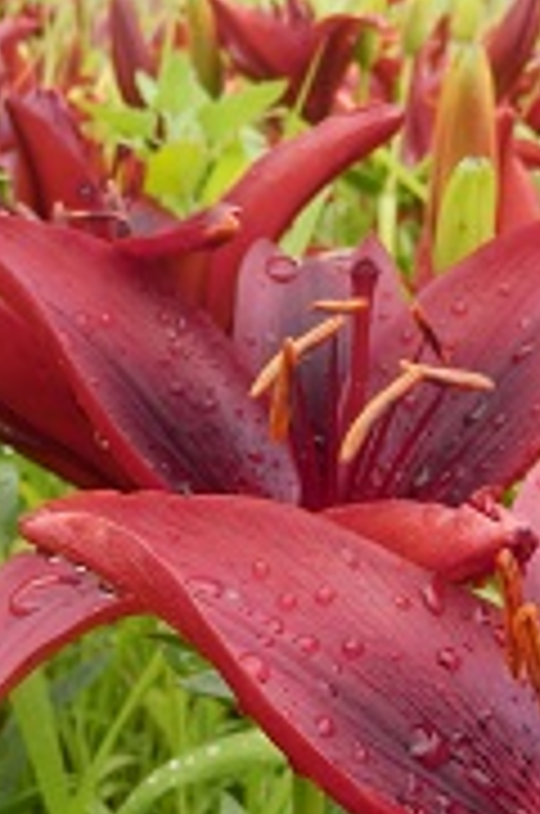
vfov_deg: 28.1
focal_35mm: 72
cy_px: 452
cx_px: 225
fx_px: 1626
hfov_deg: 18.8
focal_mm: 4.5
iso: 80
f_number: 3
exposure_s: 1/320
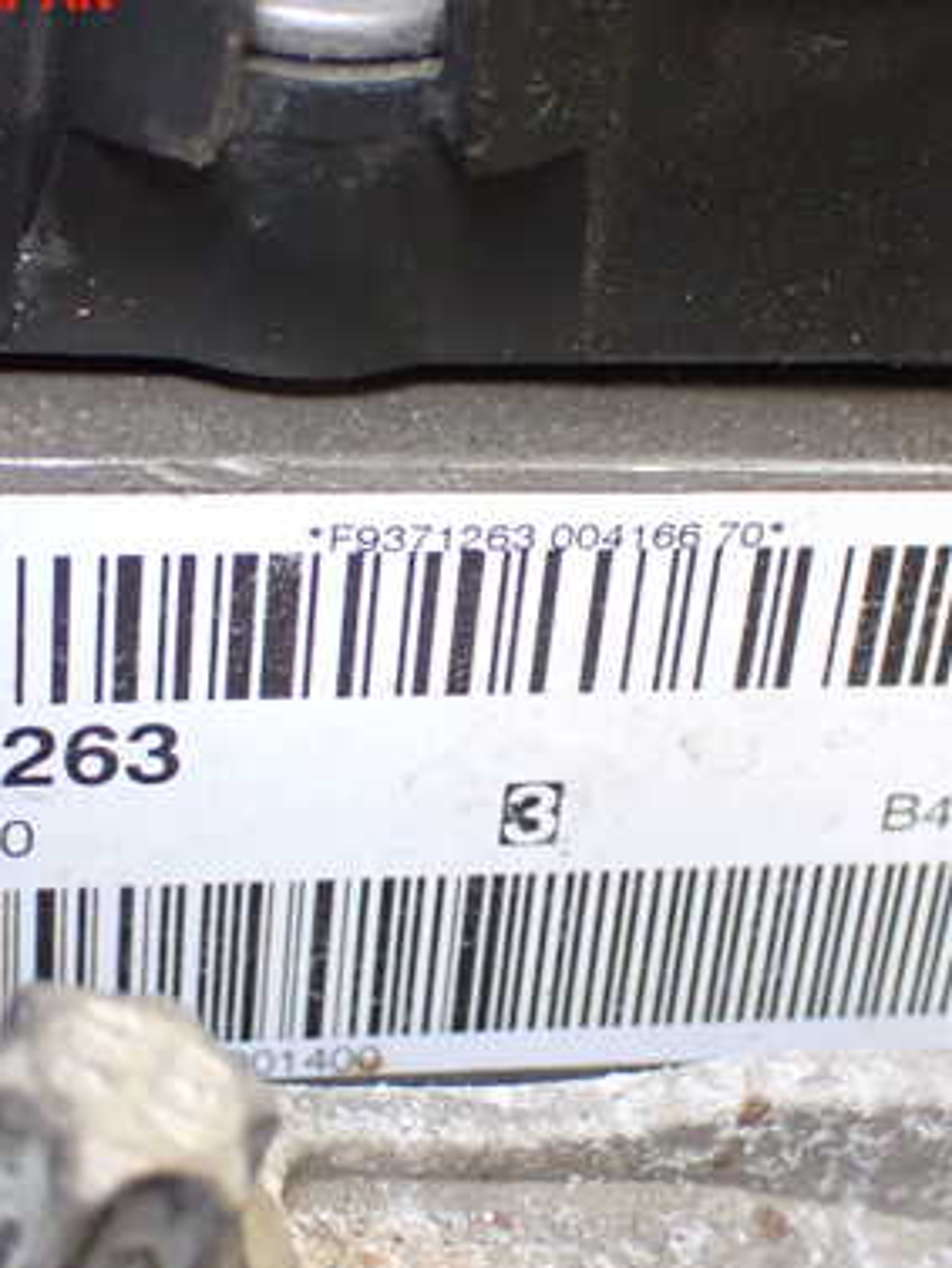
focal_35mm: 86
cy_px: 703
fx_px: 3152
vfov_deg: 22.7
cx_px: 511
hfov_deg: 17.2
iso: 1250
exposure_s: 1/50
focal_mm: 9.65
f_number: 3.3
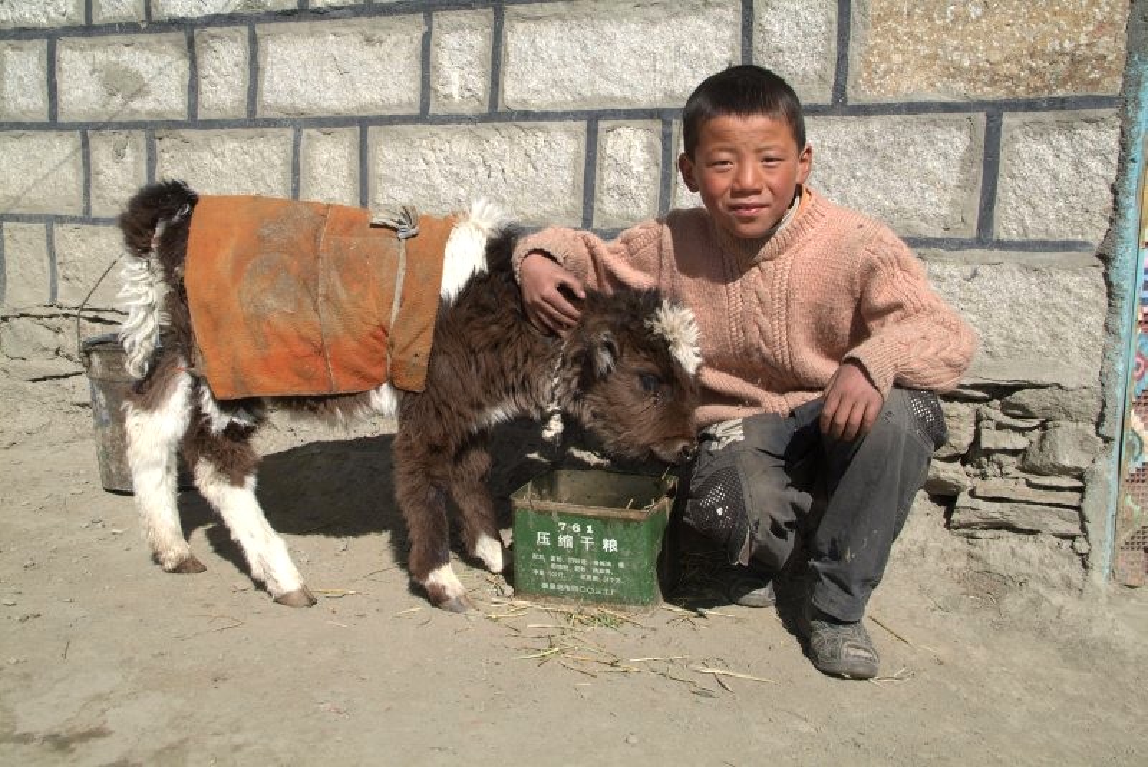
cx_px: 574
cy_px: 384
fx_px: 1245
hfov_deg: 49.5
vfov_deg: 34.3
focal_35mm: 39
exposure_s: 1/250
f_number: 8
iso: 100
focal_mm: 26
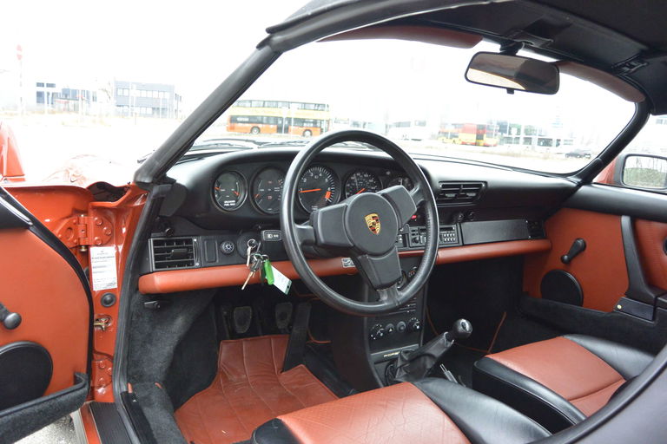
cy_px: 222
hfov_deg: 67.4
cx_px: 334
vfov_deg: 47.9
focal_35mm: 27
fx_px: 500
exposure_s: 1/60
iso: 640
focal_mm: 10
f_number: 3.5
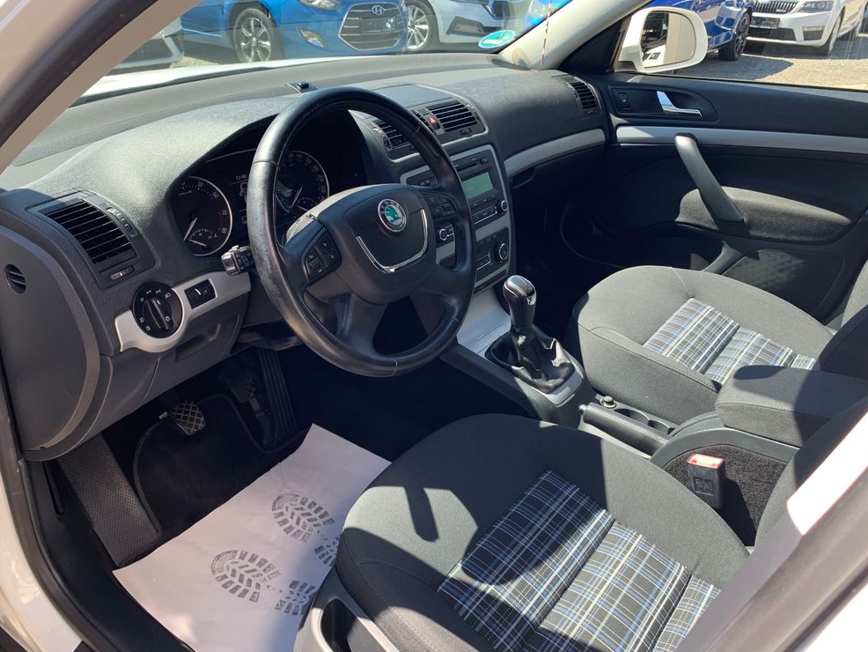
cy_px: 324
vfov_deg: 51.4
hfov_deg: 65.3
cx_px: 441
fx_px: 677
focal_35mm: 27
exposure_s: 1/179
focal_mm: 4.25
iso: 25
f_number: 1.8
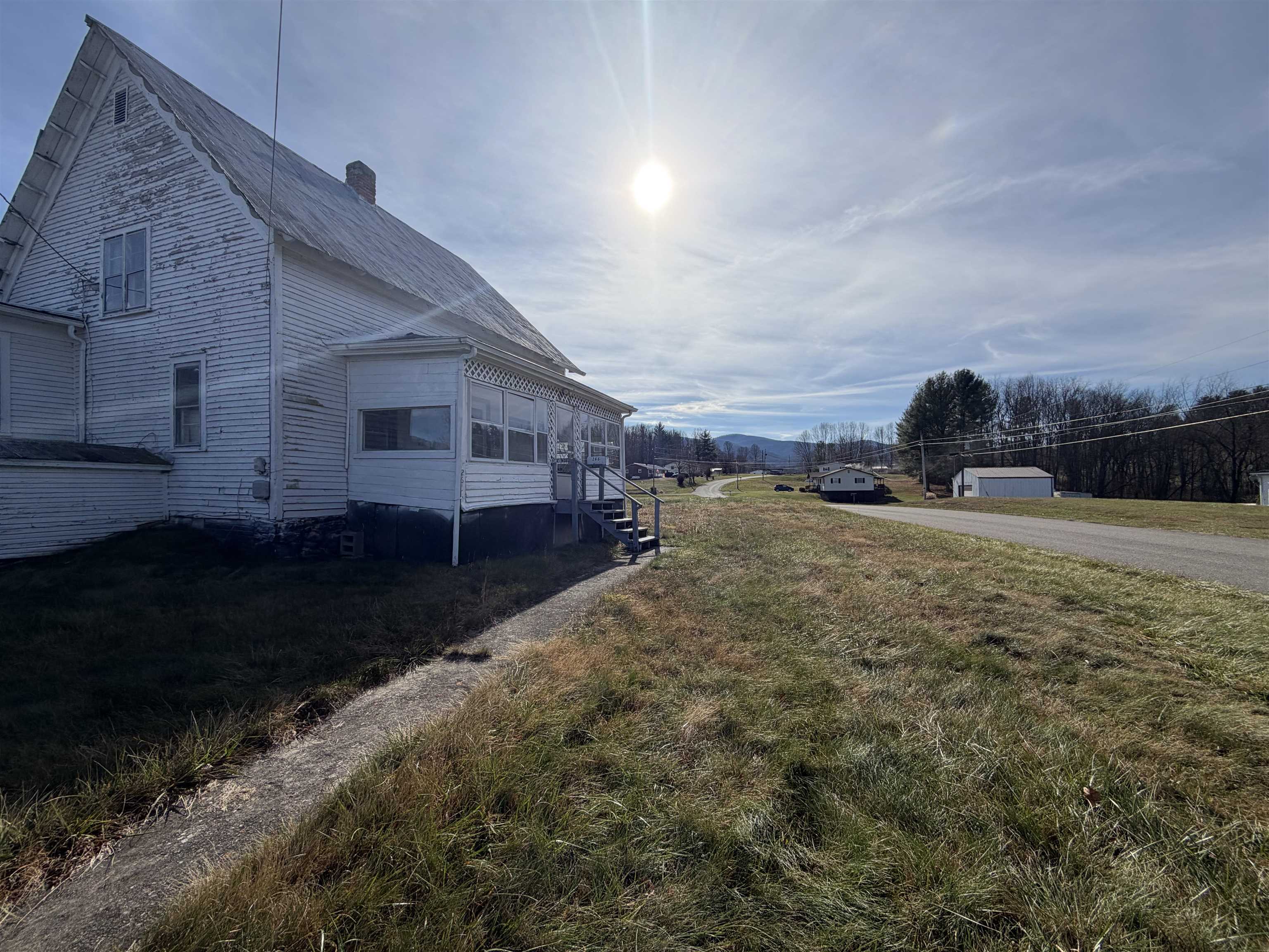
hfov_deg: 102.1
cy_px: 476
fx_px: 513
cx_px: 634
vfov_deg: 85.7
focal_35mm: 14
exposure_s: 1/1656
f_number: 2.2
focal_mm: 2.22
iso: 20
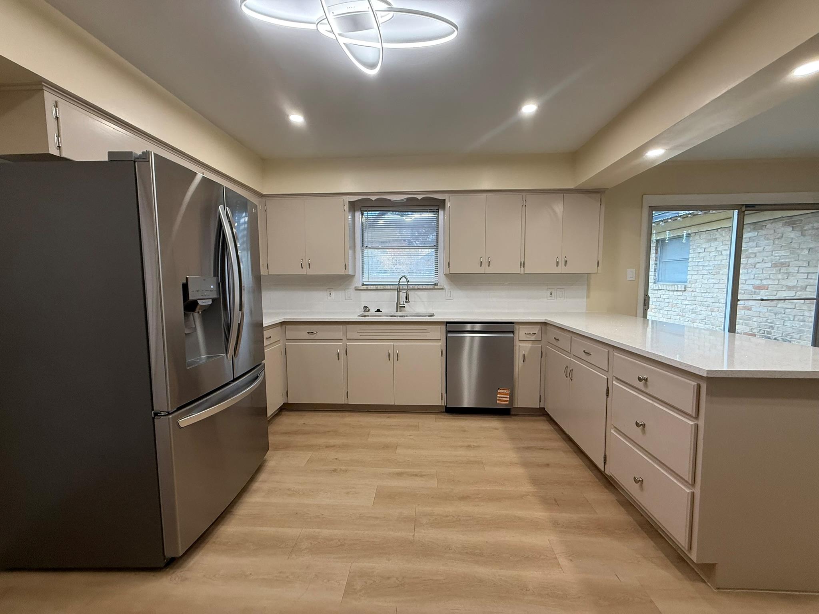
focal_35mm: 14
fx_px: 331
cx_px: 410
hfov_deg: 102.1
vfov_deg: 85.7
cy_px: 307
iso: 200
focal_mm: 2.22
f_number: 2.2
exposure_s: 1/120
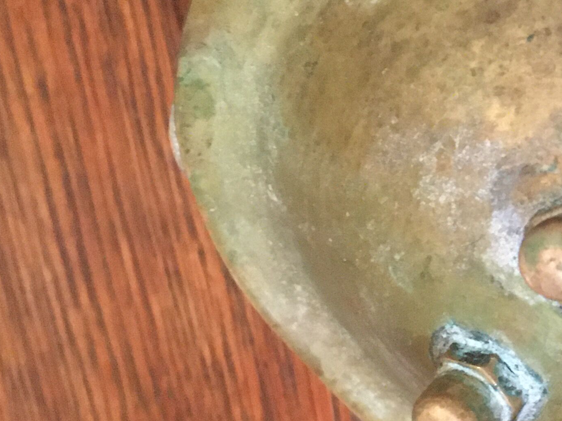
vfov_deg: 17.4
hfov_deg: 20.8
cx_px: 750
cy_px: 211
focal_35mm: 85
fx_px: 1380
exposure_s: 1/17
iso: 320
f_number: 2.2
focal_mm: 4.15
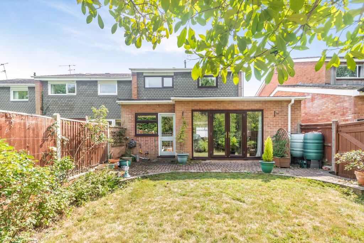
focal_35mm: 15
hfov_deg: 100.4
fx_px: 152
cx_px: 182
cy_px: 122
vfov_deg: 77.3
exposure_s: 1/160
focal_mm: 10
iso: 400
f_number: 8
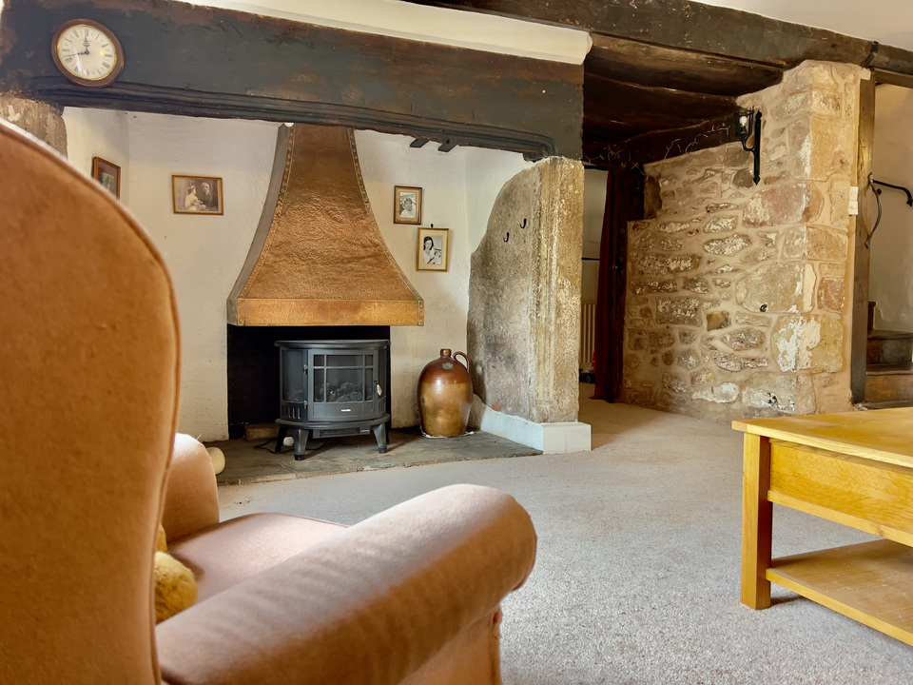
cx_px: 456
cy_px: 342
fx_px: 686
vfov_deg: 53.1
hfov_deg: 67.3
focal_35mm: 26
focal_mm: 5.7
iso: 160
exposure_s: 1/50
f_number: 1.5
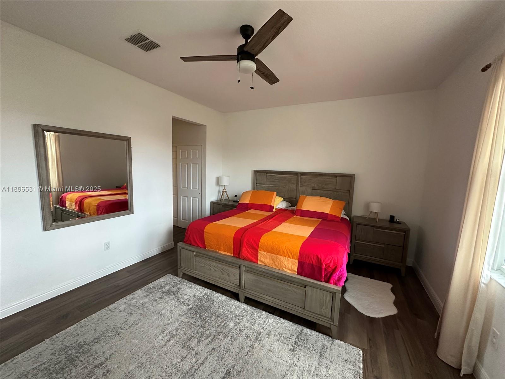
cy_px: 190
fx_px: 204
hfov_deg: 102.1
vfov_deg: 85.7
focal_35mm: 14
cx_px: 252
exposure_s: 1/120
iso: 250
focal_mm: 2.22
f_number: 2.2
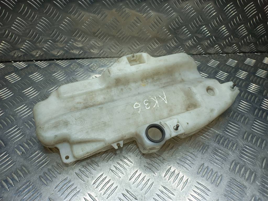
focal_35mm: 25
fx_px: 194
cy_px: 100
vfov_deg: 54.9
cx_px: 134
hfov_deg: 69.4
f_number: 1.8
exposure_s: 1/100
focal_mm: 4.6
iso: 40
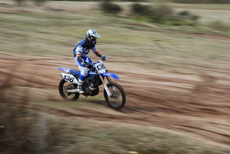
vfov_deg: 15.8
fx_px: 556
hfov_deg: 23.4
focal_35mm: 87
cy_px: 77
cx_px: 115
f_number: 16
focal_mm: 58
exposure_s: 1/60
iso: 200
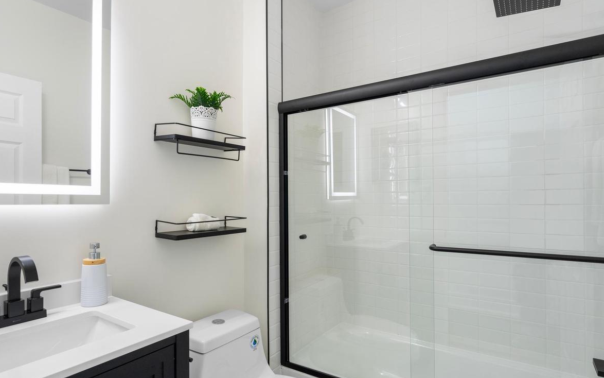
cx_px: 291
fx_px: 329
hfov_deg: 85.0
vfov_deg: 59.7
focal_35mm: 20
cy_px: 195
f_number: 8
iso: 640
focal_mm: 16
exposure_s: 1/25
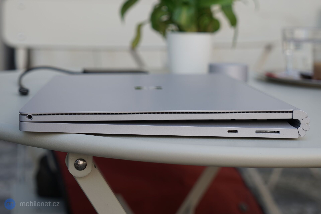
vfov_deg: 29.2
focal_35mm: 46
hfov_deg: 42.7
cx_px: 160
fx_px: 410
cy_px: 107
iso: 100
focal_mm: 46
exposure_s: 1/160
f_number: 5
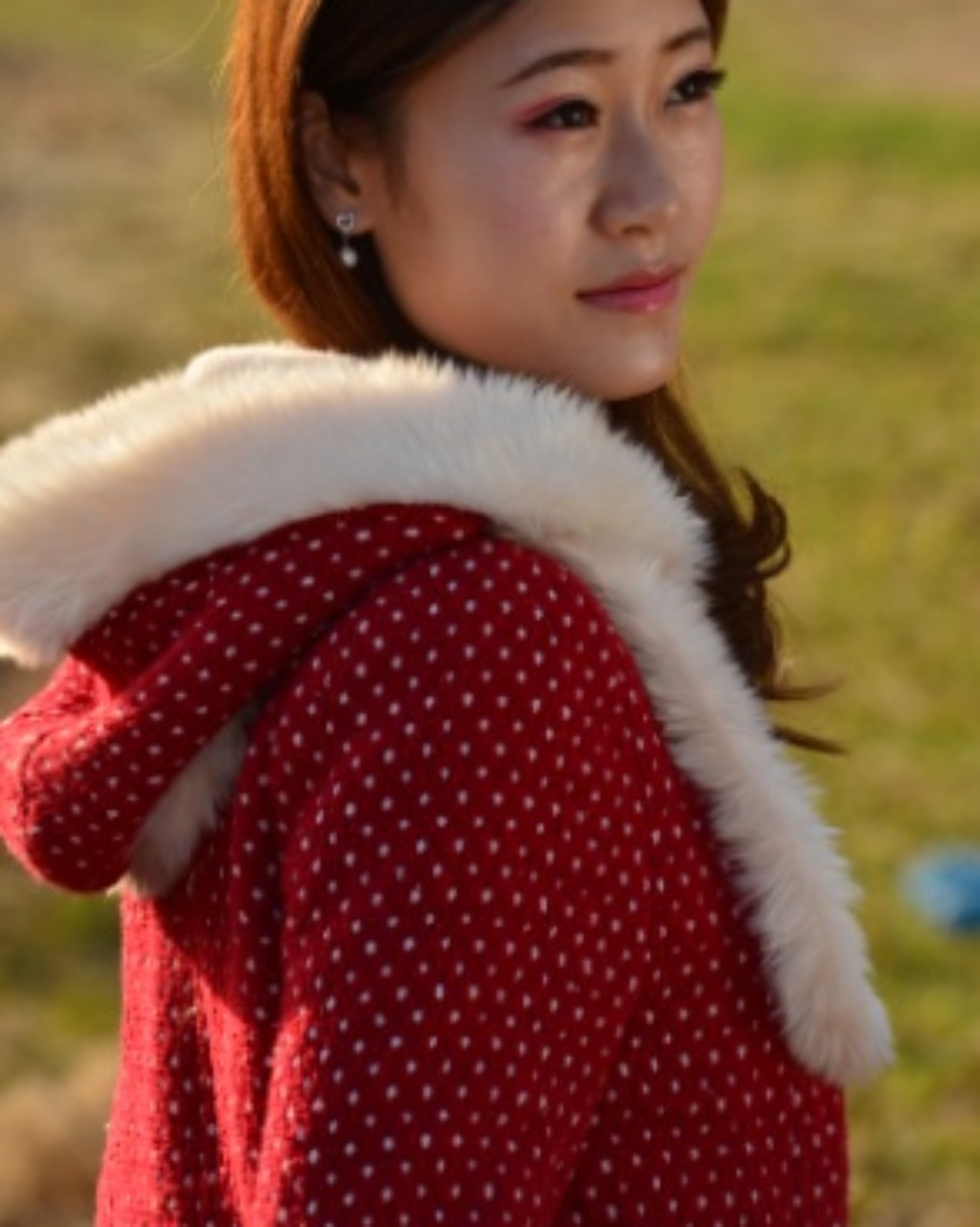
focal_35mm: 291
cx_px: 492
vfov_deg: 6.6
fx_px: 10559
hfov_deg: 5.3
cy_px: 500
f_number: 9
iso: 100
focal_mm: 170
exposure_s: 1/160
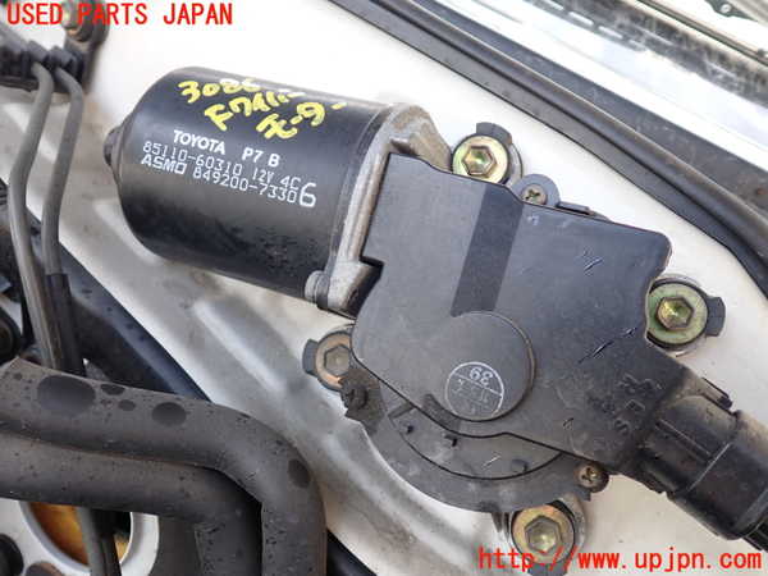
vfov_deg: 46.8
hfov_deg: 60.0
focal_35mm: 30
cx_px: 384
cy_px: 288
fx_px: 666
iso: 100
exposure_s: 1/125
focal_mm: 5.4
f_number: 2.3
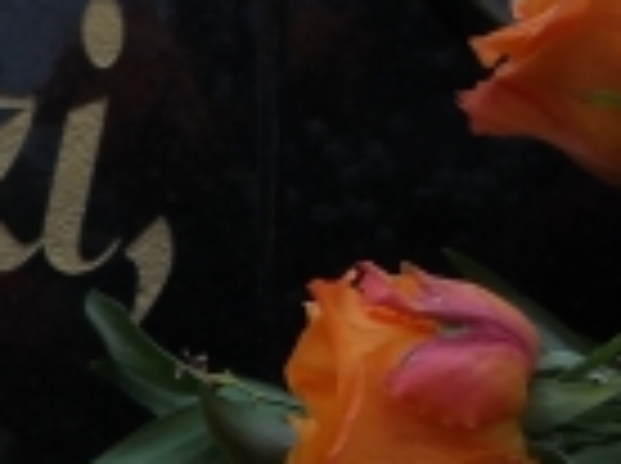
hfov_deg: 14.2
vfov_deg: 11.6
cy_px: 367
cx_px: -396
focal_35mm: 127
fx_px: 2274
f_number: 2.8
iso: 64
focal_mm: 5.7
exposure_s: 1/129
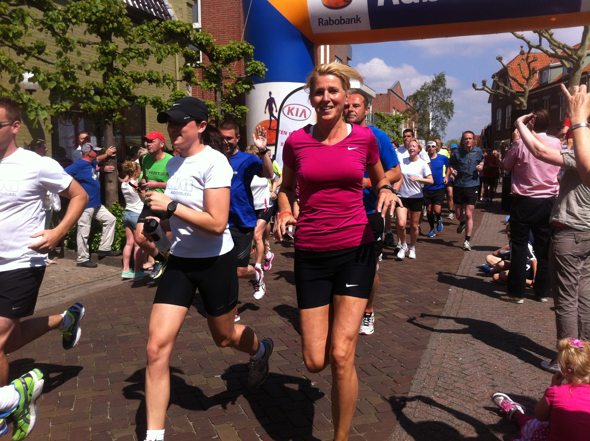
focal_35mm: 35
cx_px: 295
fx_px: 596
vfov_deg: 40.6
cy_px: 220
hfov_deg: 52.7
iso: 80
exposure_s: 1/1436
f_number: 2.8
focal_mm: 3.85
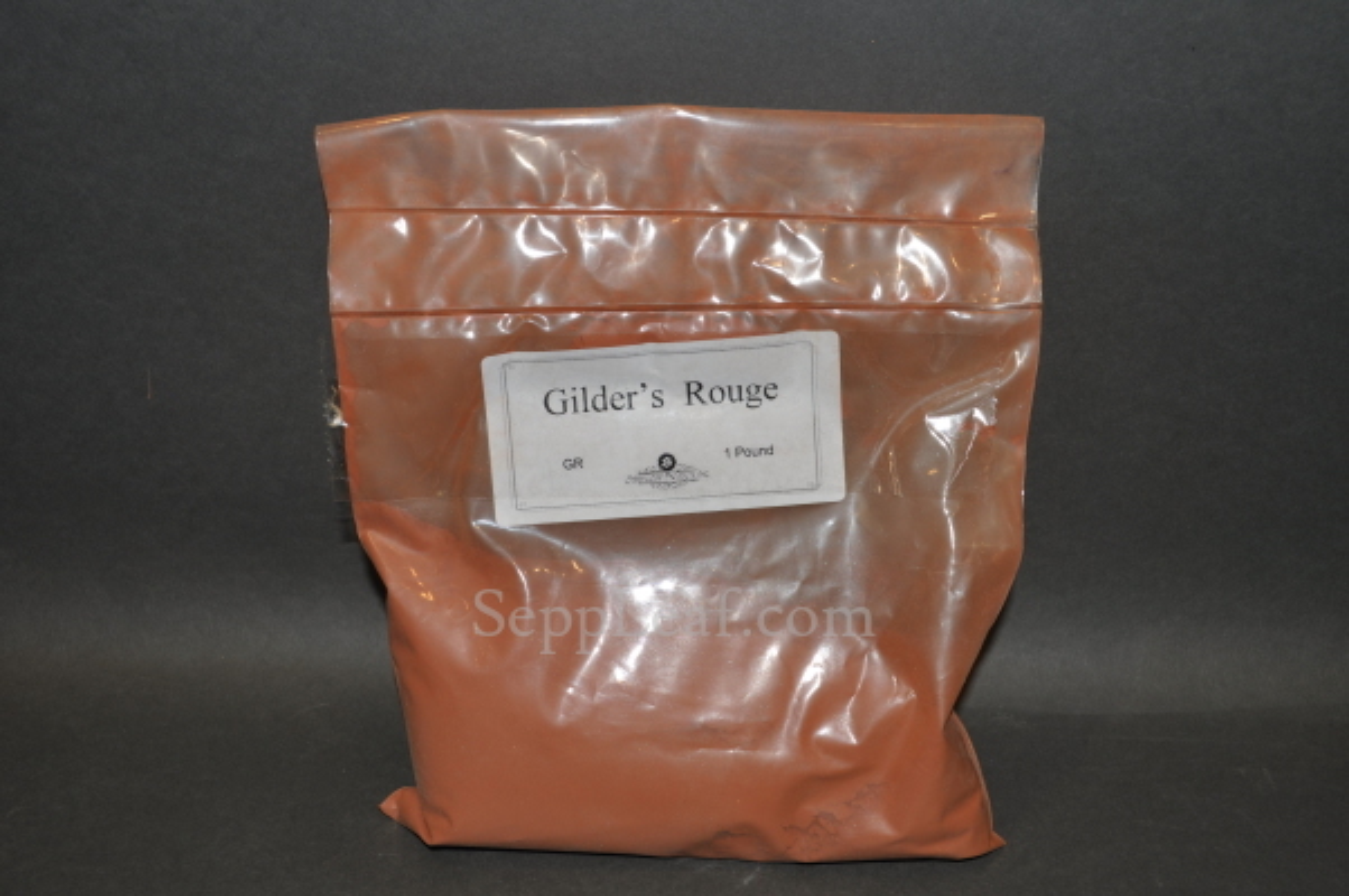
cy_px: 448
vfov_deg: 36.8
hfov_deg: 53.2
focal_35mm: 36
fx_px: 1348
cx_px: 674
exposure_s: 1/160
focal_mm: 24
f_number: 9
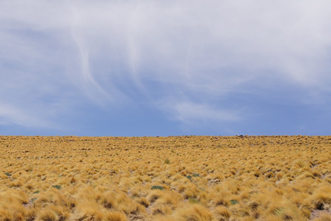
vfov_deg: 12.7
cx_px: 116
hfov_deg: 18.9
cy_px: 134
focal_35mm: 108
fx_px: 989
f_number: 8
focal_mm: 55
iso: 200
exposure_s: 1/640
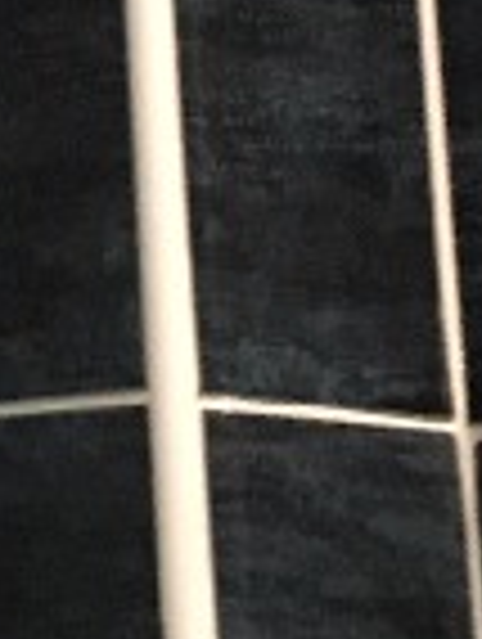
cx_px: -680
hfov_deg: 6.4
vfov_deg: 8.7
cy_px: -418
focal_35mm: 220
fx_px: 4072
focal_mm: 4.15
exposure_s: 1/20
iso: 200
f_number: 2.2
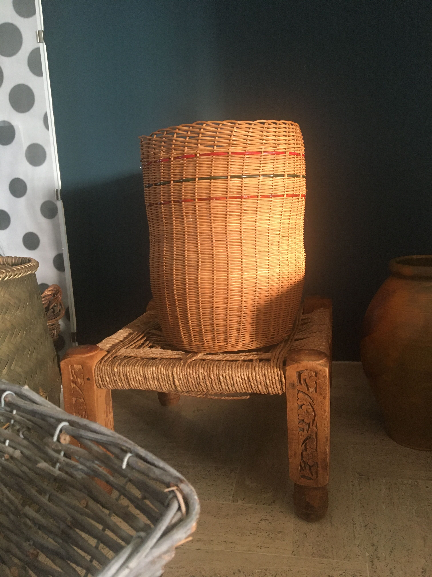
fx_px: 483
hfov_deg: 48.2
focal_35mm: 29
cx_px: 216
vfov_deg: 61.7
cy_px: 288
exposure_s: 1/33
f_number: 2.2
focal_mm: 4.15
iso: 200
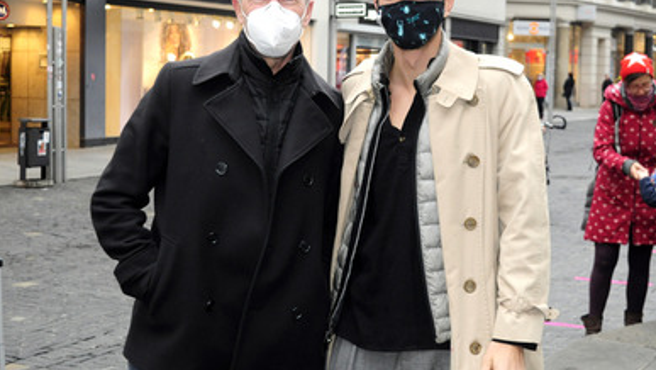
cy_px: 163
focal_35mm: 57
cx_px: 353
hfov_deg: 36.8
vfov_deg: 21.2
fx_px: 985
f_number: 5
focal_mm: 31
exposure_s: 1/200
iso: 1000
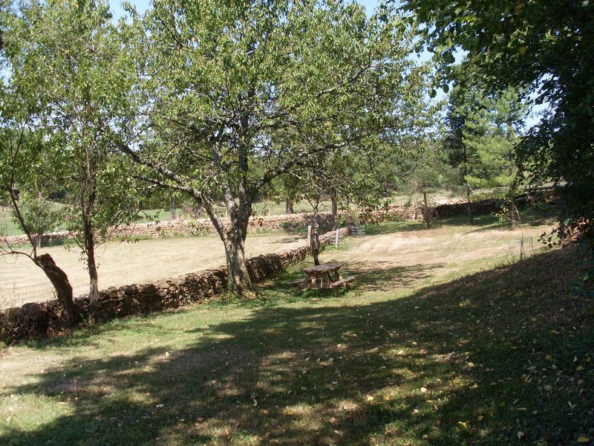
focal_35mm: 38
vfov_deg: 37.7
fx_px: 652
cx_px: 297
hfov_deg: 49.0
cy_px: 223
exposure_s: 1/125
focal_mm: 6.3
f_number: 7.7
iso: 80
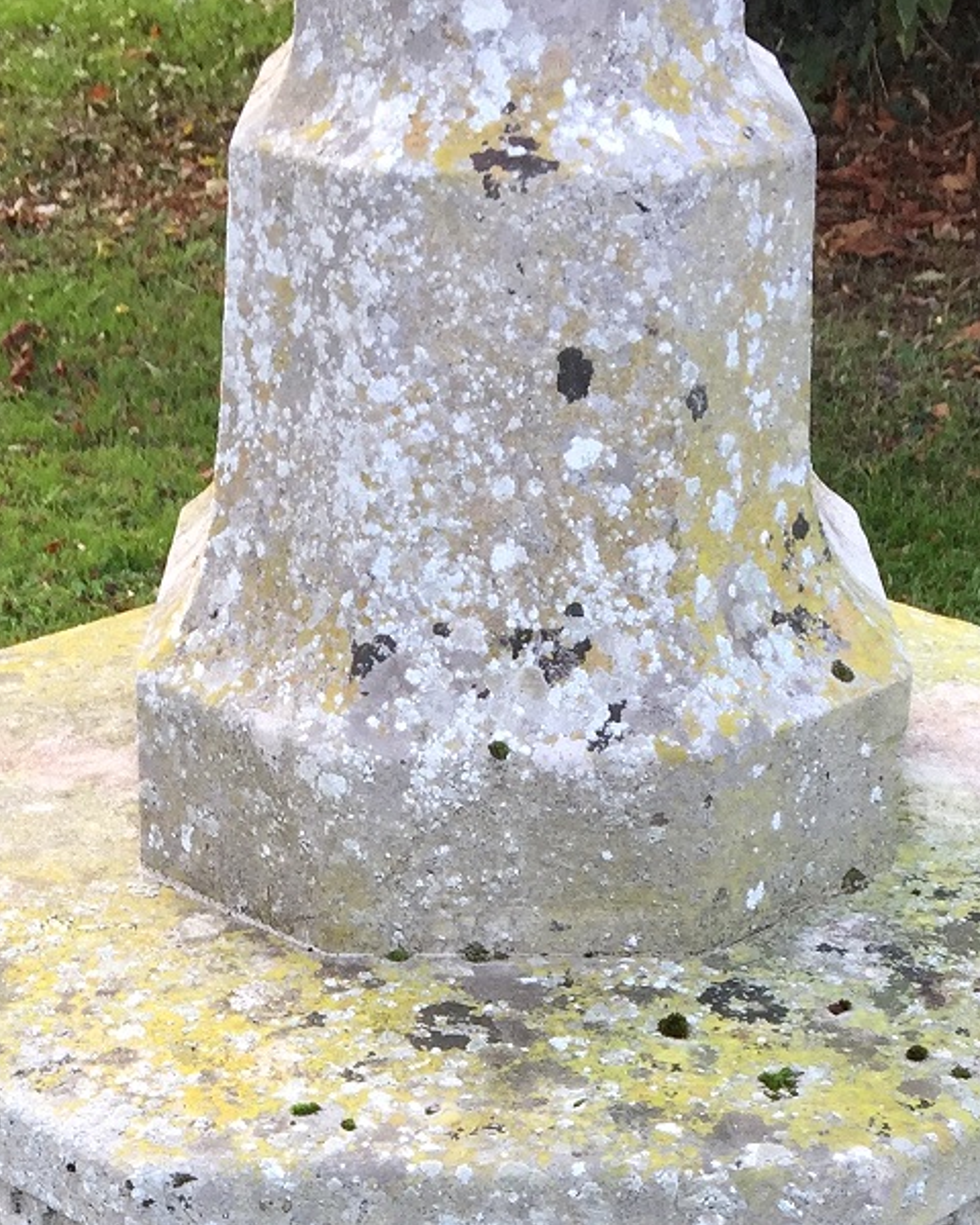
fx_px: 2792
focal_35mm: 77
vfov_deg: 22.4
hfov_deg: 19.9
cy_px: 1548
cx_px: 421
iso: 40
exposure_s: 1/100
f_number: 2.2
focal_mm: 4.15
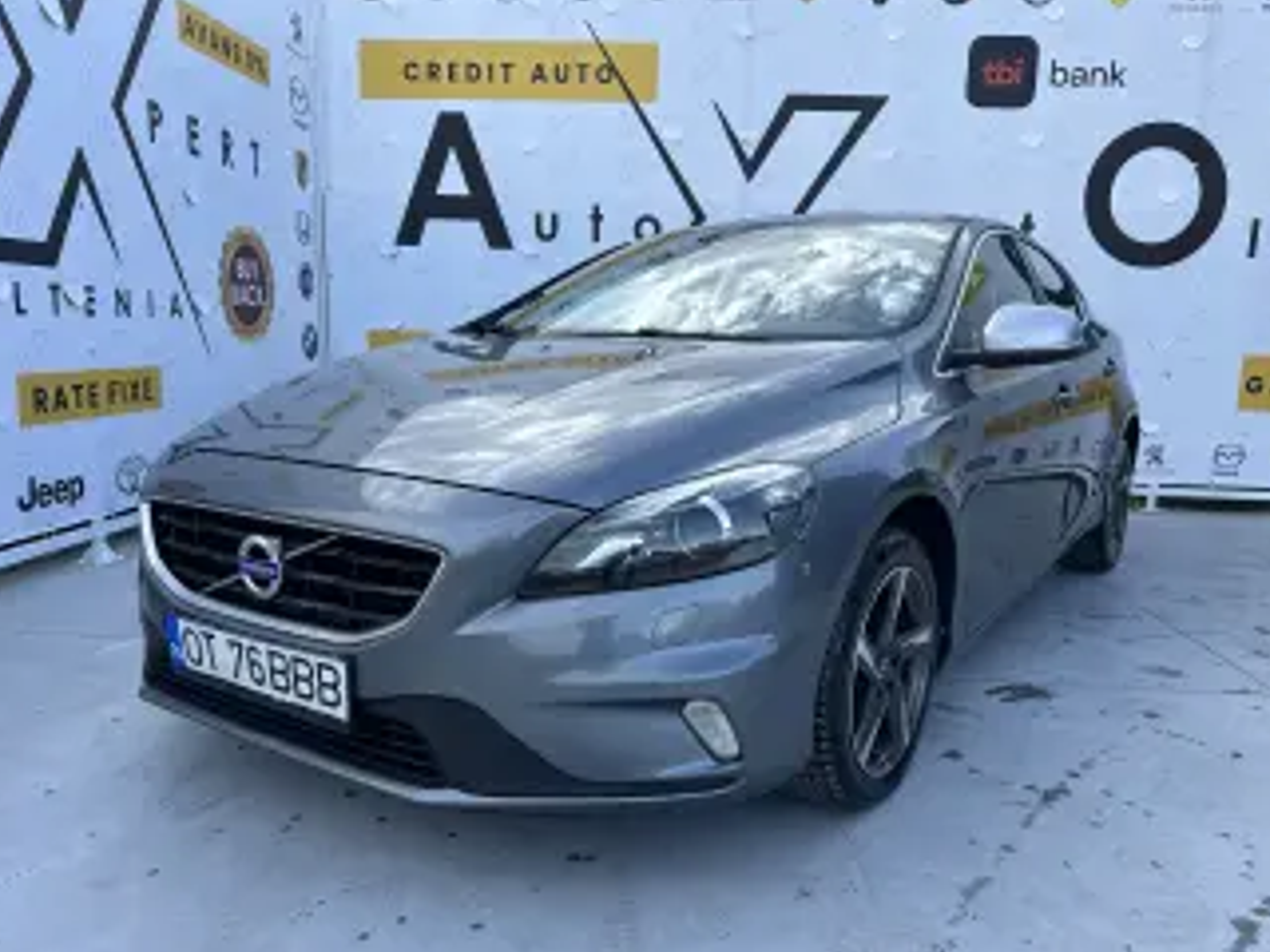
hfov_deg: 65.3
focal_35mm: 27
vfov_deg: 51.3
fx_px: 991
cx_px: 651
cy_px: 524
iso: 80
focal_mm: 6.86
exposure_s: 1/1009
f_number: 1.78
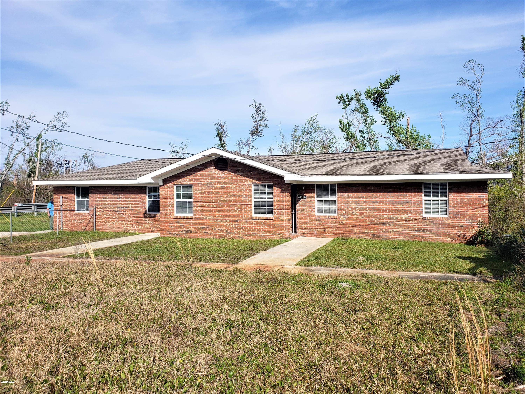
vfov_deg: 53.1
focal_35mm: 26
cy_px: 197
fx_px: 394
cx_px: 262
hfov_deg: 67.3
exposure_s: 1/1668
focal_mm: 4.3
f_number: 2.4
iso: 50
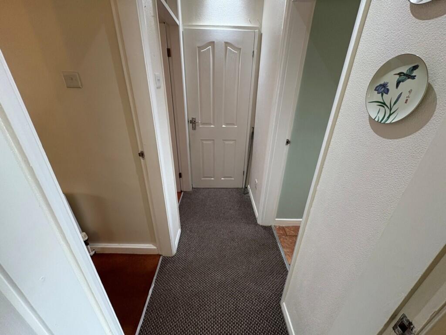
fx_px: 180
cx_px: 223
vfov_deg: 85.7
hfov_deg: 102.0
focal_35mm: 14
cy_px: 168
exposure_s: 1/50
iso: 125
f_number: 2.2
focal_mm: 2.22
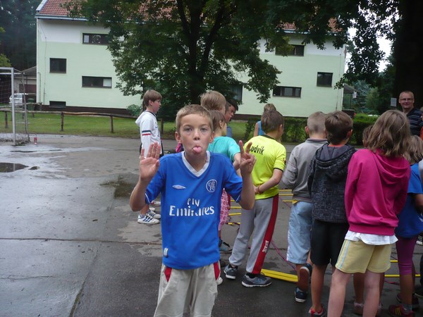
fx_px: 428
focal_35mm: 35
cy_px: 158
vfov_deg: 40.7
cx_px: 212
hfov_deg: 52.6
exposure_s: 1/100
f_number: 2.8
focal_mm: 5.8
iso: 200
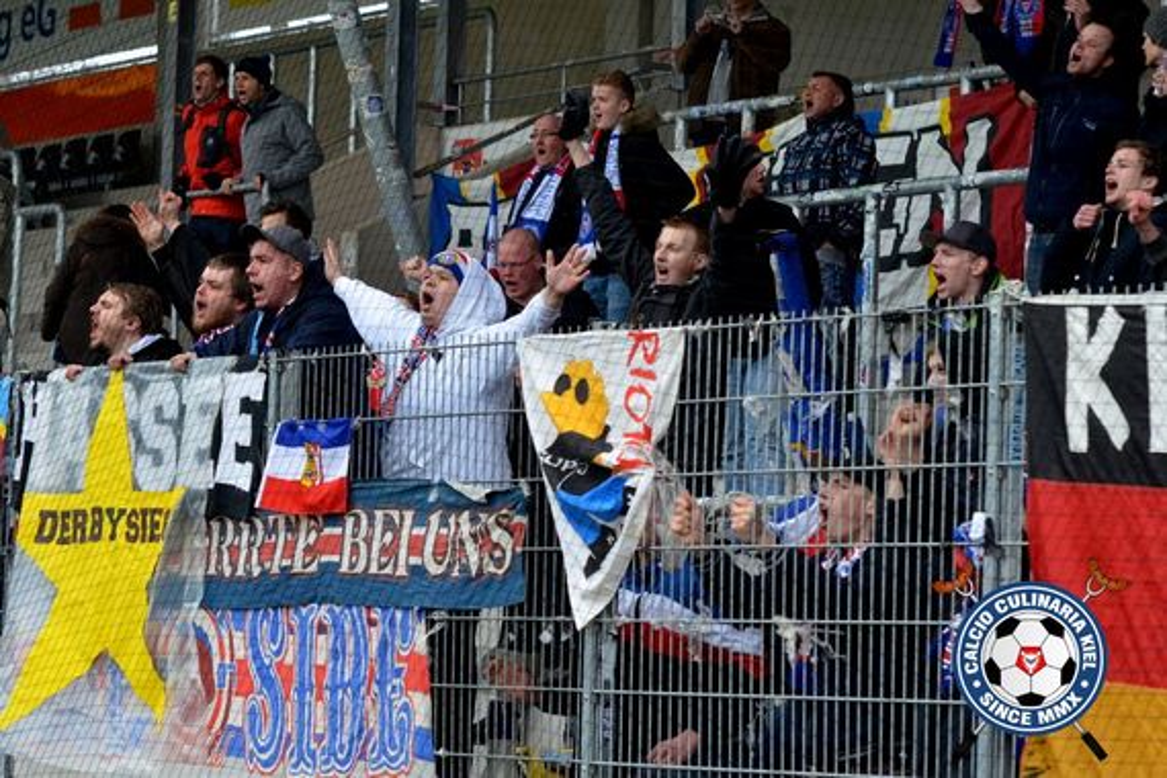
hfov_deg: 17.5
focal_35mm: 117
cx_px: 584
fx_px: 3792
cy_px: 389
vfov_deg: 11.7
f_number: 5
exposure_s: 1/1250
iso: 1250
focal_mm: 78
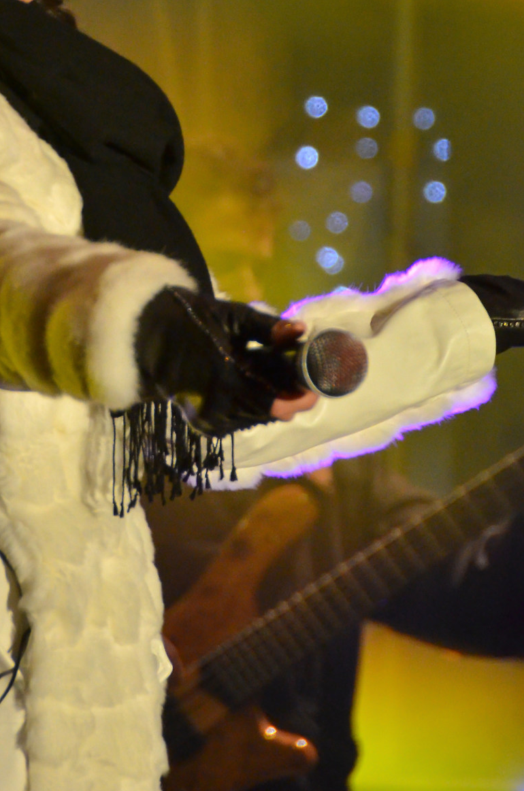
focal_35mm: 526
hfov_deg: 2.6
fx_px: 11539
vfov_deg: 3.9
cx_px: 179
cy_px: 19
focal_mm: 170
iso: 1600
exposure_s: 1/160
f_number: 5.6
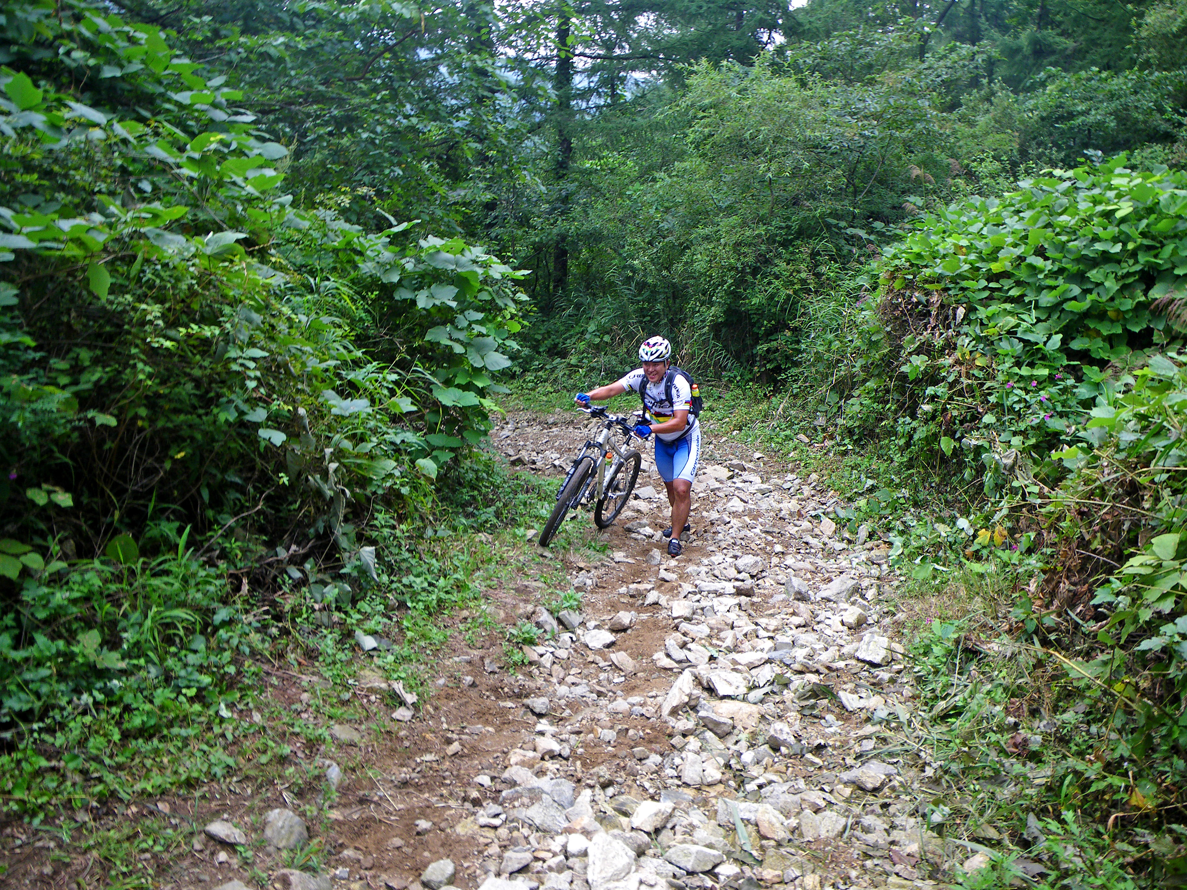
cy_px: 445
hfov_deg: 63.4
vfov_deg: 49.7
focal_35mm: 28
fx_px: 960
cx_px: 594
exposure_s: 1/50
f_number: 3.5
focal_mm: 5
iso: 50
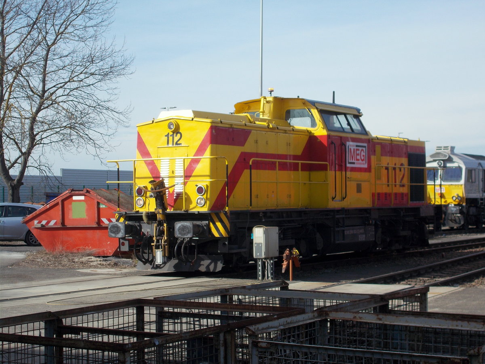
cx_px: 242
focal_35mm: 76
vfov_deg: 19.4
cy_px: 182
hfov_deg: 25.7
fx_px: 1065
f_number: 5.8
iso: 80
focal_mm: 13.5
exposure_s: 1/320
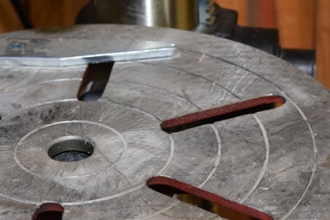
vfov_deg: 9.4
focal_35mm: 146
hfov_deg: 14.0
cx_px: 103
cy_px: 161
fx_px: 1338
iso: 640
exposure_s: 1/80
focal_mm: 40
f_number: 4.8
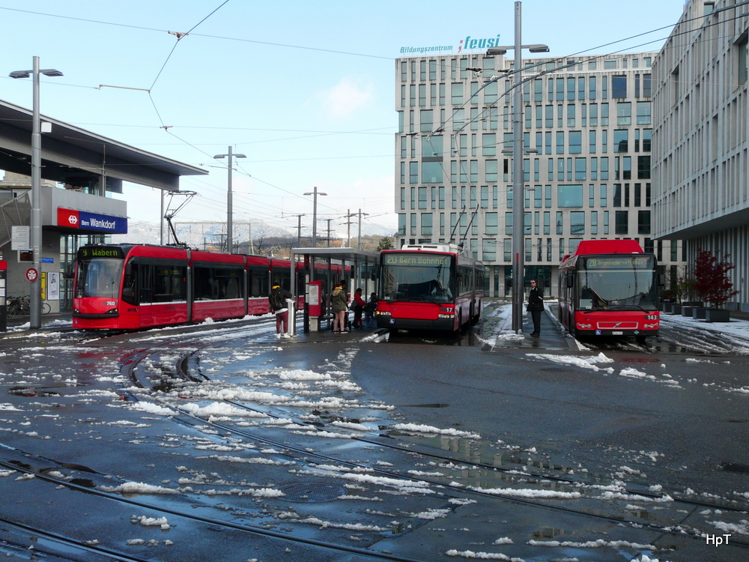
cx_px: 374
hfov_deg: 49.0
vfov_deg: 37.7
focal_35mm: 38
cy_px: 281
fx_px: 822
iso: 100
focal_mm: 6.3
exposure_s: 1/200
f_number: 5.6
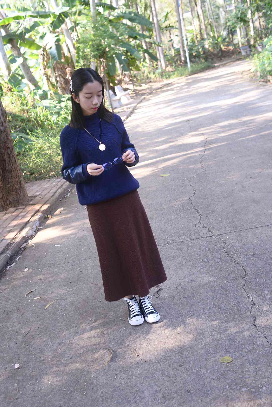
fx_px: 442
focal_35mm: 39
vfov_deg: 49.5
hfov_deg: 34.2
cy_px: 198
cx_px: 121
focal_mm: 35
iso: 100
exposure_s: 1/30
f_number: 5.6
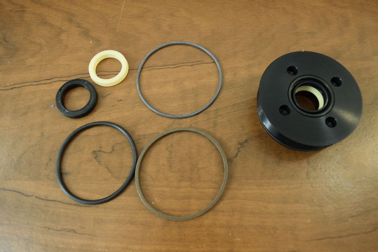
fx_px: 315
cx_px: 189
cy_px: 126
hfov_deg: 61.9
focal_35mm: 30
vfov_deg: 43.7
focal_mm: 20
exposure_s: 1/125
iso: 800
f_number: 5.6
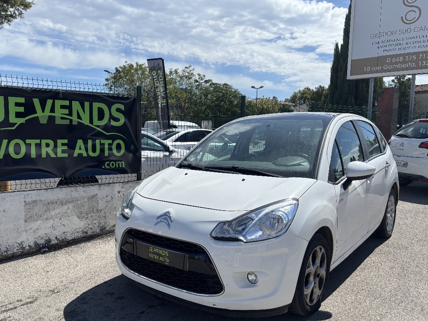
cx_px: 181
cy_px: 177
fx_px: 383
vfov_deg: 45.4
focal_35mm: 31
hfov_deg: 58.1
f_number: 1.6
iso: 50
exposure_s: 1/5348
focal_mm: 5.96
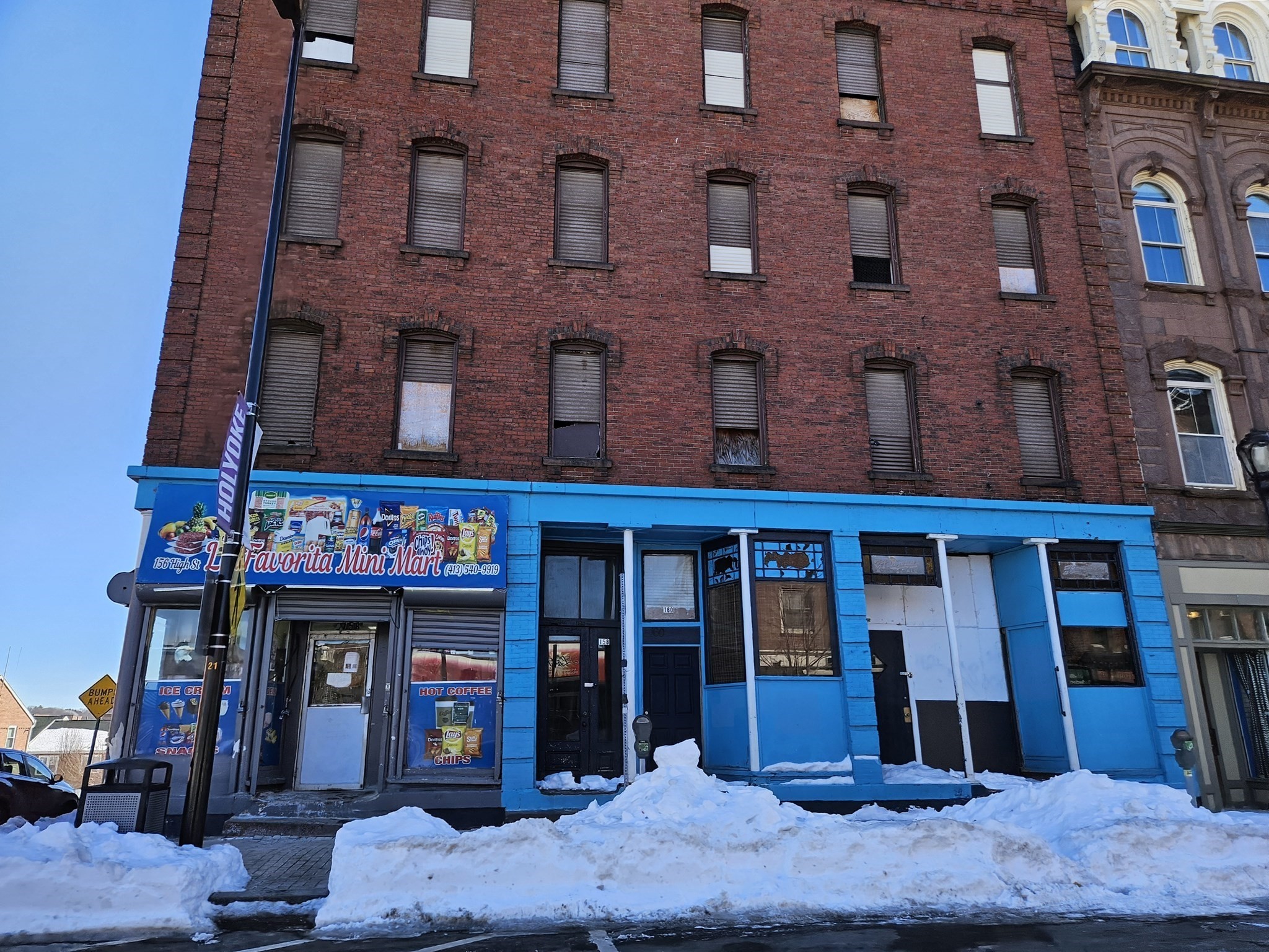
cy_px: 476
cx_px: 634
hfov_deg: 73.9
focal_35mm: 23
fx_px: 843
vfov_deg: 58.9
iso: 25
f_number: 1.8
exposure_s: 1/479
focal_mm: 5.4
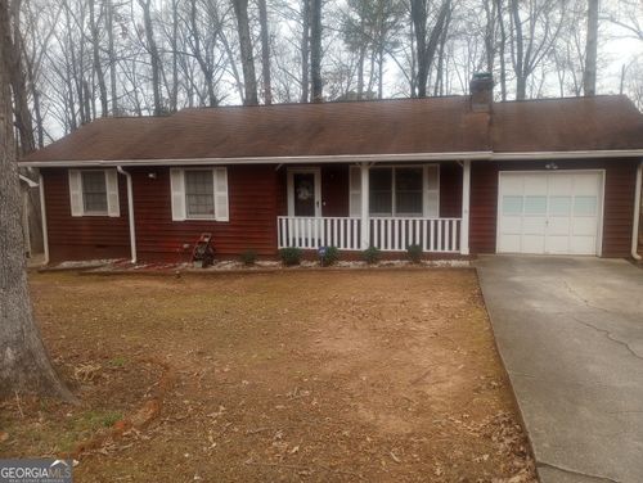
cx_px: 322
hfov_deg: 63.4
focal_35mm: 28
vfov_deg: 49.8
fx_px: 521
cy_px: 242
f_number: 1.8
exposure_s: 1/120
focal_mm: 4.27
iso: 211
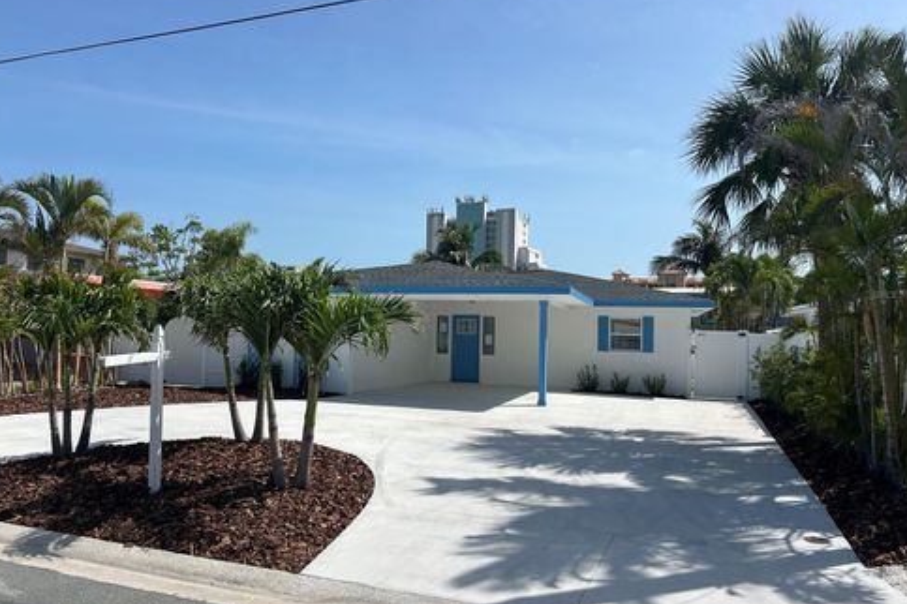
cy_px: 294
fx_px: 705
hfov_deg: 65.5
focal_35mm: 28
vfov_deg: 46.4
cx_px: 453
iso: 50
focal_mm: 5.7
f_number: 1.5
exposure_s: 1/6993
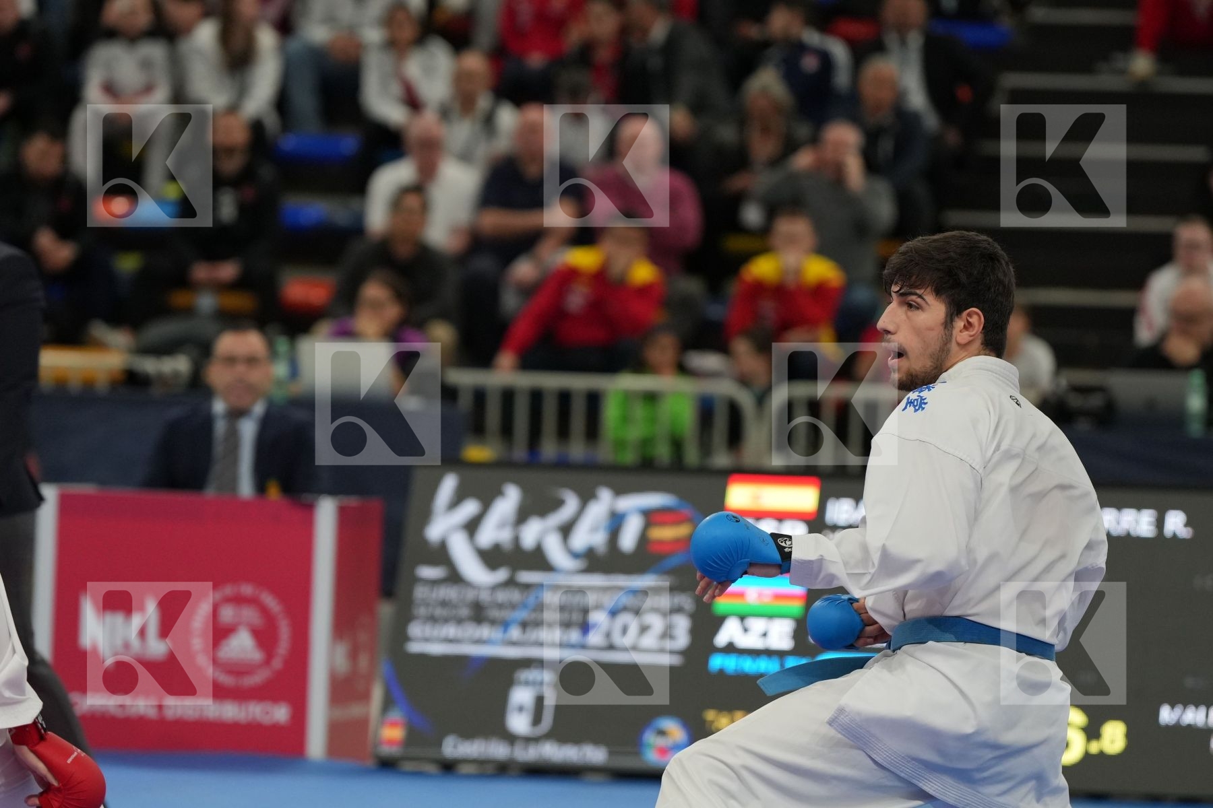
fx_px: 7109
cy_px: 404
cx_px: 606
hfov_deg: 9.8
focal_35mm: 211
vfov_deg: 6.5
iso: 1600
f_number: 2.8
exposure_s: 1/1000
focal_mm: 141
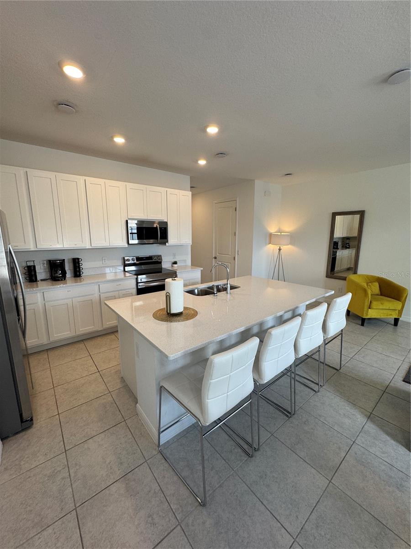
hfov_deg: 85.7
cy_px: 274
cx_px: 206
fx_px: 222
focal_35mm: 14
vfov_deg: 102.1
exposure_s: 1/120
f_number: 2.2
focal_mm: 2.22
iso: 100
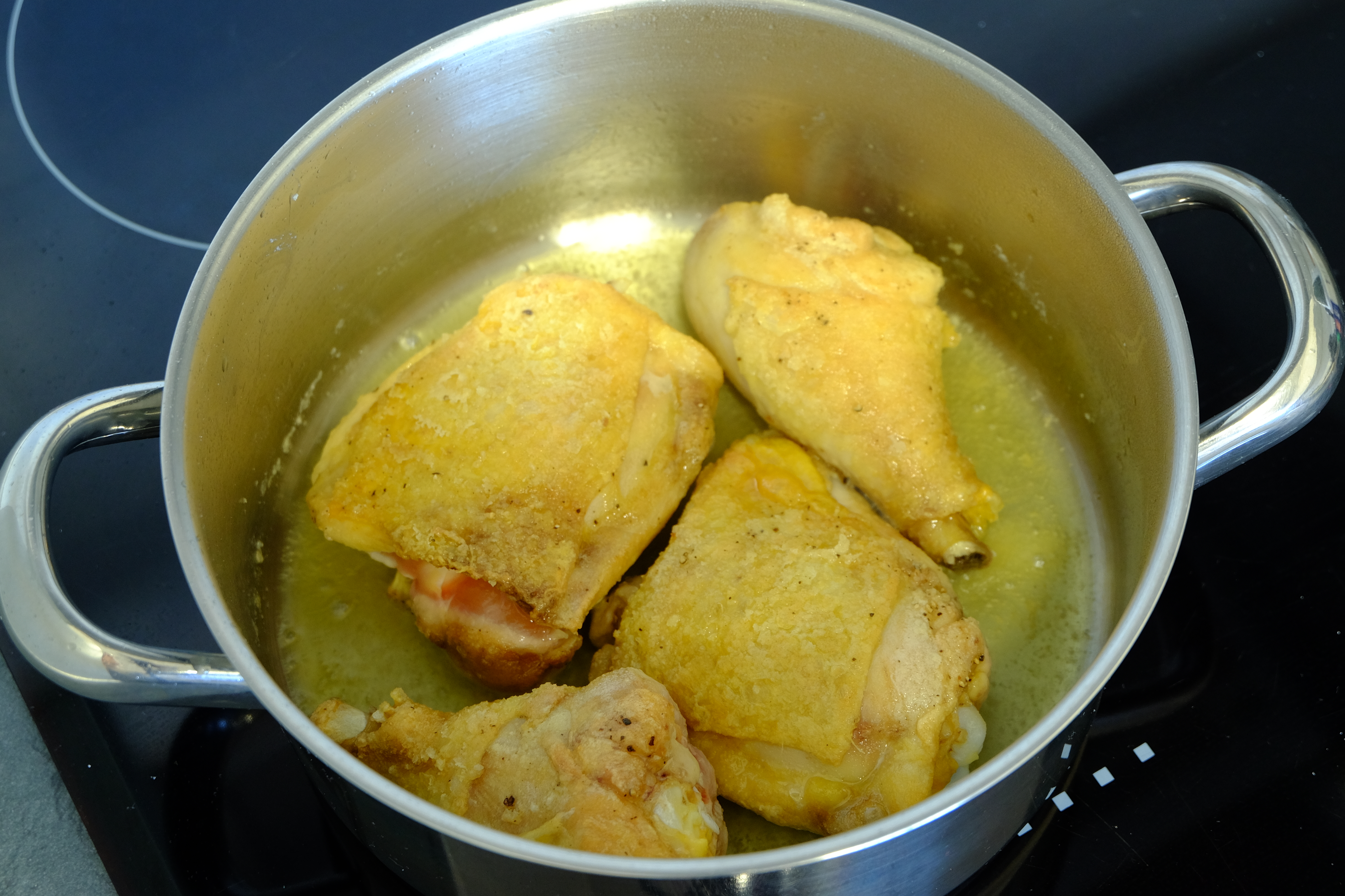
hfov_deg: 33.4
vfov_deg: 22.6
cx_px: 672
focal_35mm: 60
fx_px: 2241
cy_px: 448
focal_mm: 40.2
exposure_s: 1/8
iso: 640
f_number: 5.3
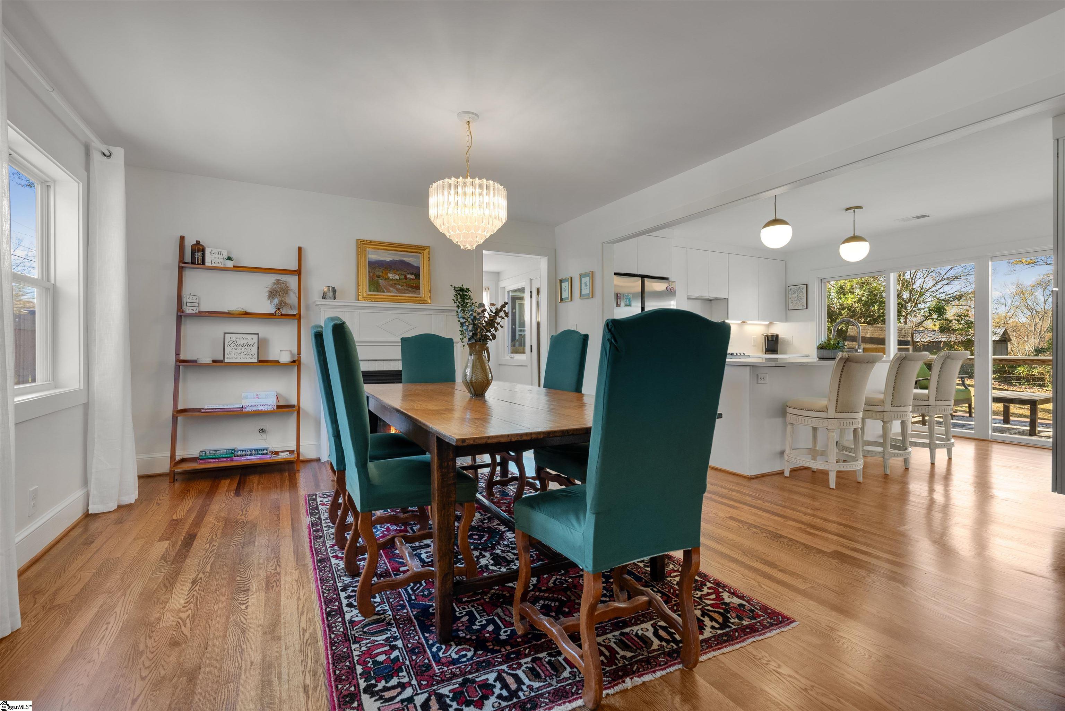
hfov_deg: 96.7
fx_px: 474
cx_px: 532
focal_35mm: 16
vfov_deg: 73.8
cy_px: 356
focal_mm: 16
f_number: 8
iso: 200
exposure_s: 1/3
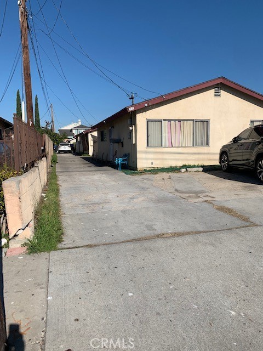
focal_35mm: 26
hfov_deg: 53.1
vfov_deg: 67.3
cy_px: 176
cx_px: 132
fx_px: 263
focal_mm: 4.25
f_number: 1.8
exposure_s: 1/4464
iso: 25
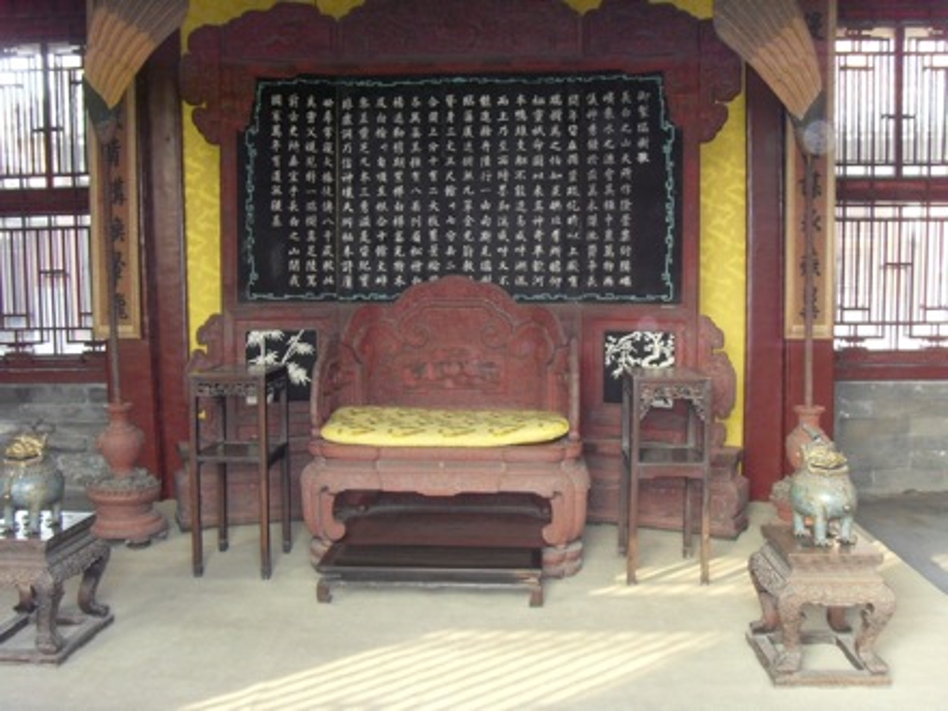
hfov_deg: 47.9
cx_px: 474
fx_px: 1068
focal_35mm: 39
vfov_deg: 36.8
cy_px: 356
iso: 400
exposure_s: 1/45
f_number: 3.5
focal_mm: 6.6
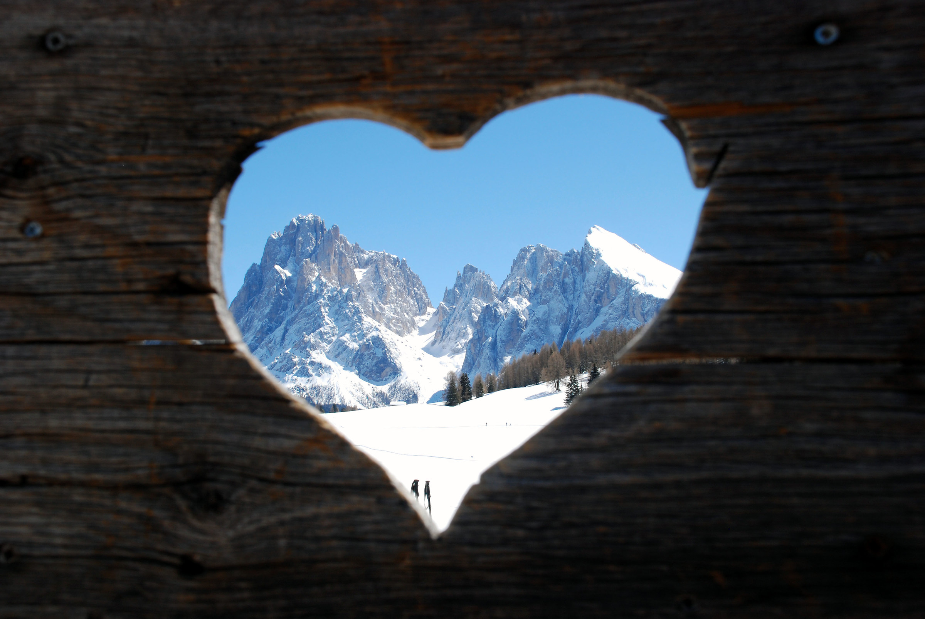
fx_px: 1080
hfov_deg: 46.4
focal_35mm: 42
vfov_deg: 32.0
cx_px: 462
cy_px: 310
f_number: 13
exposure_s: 1/250
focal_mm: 28
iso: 200
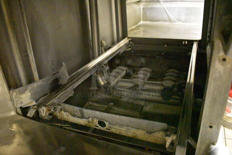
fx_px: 181
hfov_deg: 65.4
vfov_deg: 46.5
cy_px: 78
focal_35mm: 28
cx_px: 118
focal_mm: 18
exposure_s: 1/10
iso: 12800
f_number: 3.5
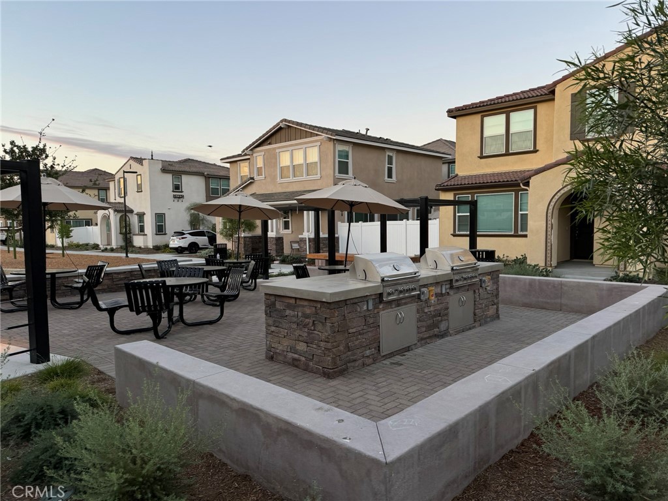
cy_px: 250
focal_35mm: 24
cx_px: 334
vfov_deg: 56.8
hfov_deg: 71.6
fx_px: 463
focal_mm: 6.76
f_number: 1.78
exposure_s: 1/121
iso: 64
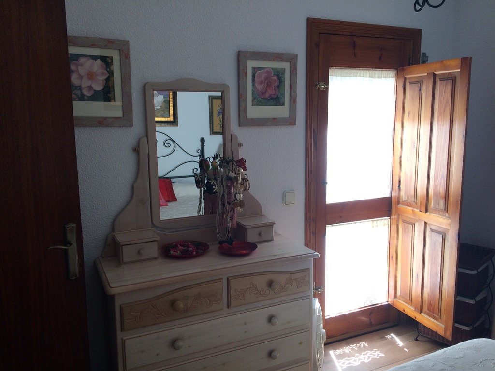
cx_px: 248
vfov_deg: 48.2
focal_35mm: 29
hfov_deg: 61.7
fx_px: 415
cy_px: 186
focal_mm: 4.15
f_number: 2.2
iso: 50
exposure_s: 1/100
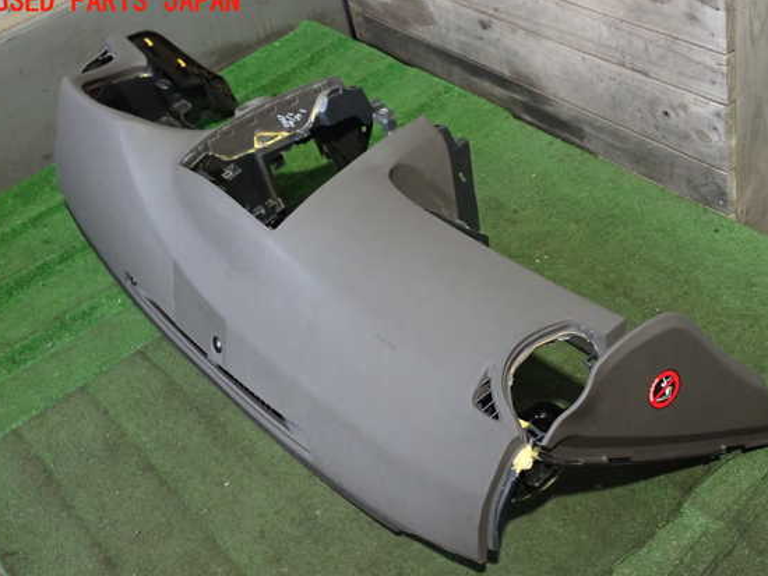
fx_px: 1065
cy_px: 298
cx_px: 405
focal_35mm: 48
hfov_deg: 39.6
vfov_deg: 30.3
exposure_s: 1/20
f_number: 2.9
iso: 800
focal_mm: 7.84
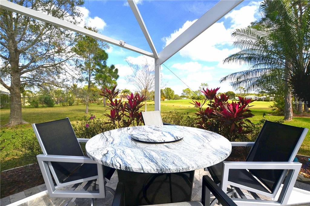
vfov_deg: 77.3
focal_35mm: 15
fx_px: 129
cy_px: 103
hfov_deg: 100.4
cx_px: 155
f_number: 6.3
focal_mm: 10
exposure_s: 1/160
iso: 100
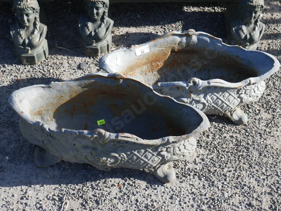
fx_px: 504
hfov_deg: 31.2
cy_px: 106
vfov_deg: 23.7
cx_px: 140
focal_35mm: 62
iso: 200
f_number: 7.1
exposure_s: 1/200
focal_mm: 31
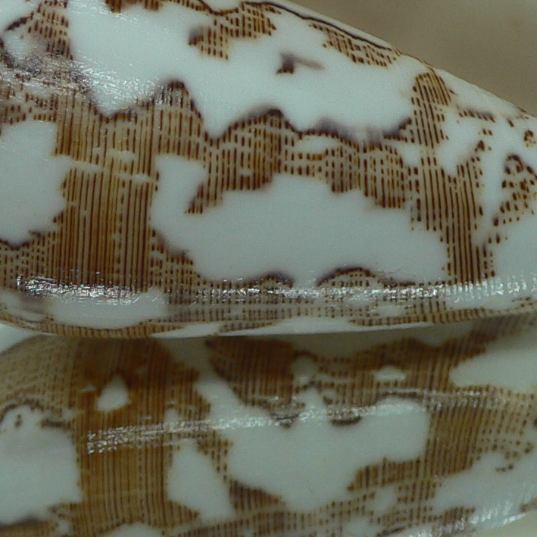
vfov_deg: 19.6
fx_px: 1544
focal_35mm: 88
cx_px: 347
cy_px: 143
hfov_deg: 19.7
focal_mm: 4.6
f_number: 2.8
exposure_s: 1/80
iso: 80
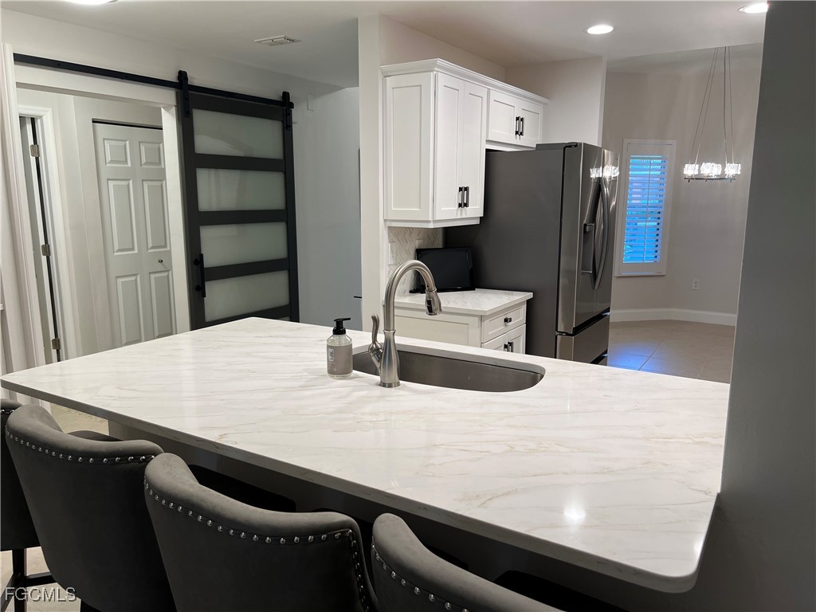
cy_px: 306
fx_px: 613
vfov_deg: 53.1
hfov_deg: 67.3
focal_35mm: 26
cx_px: 408
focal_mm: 5.7
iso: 100
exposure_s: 1/120
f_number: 1.5
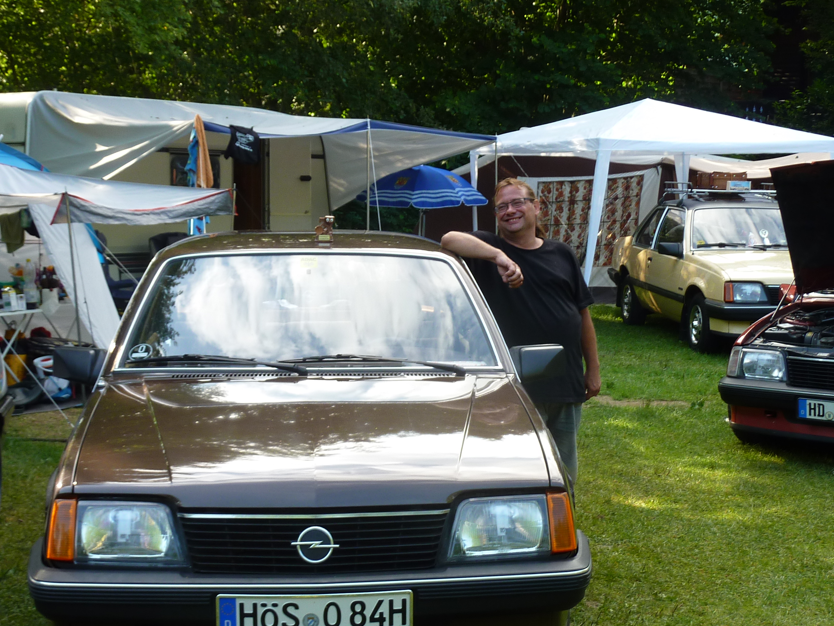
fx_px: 1518
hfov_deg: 30.7
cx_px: 429
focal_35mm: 63
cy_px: 367
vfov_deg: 23.3
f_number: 3.7
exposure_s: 1/60
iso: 80
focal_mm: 7.3
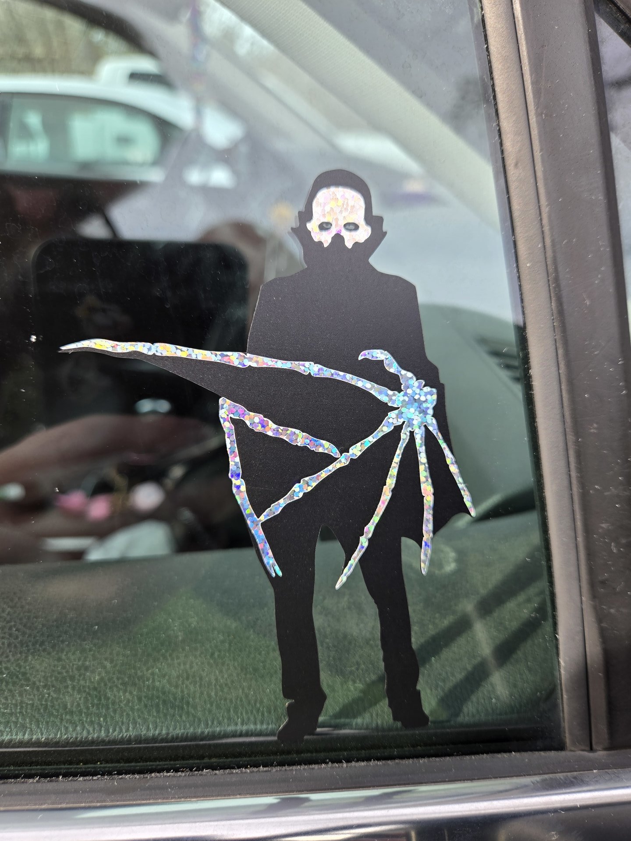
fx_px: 559
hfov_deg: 58.9
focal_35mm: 23
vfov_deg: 73.9
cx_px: 316
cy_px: 420
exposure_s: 1/203
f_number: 1.8
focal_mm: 5.4
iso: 25
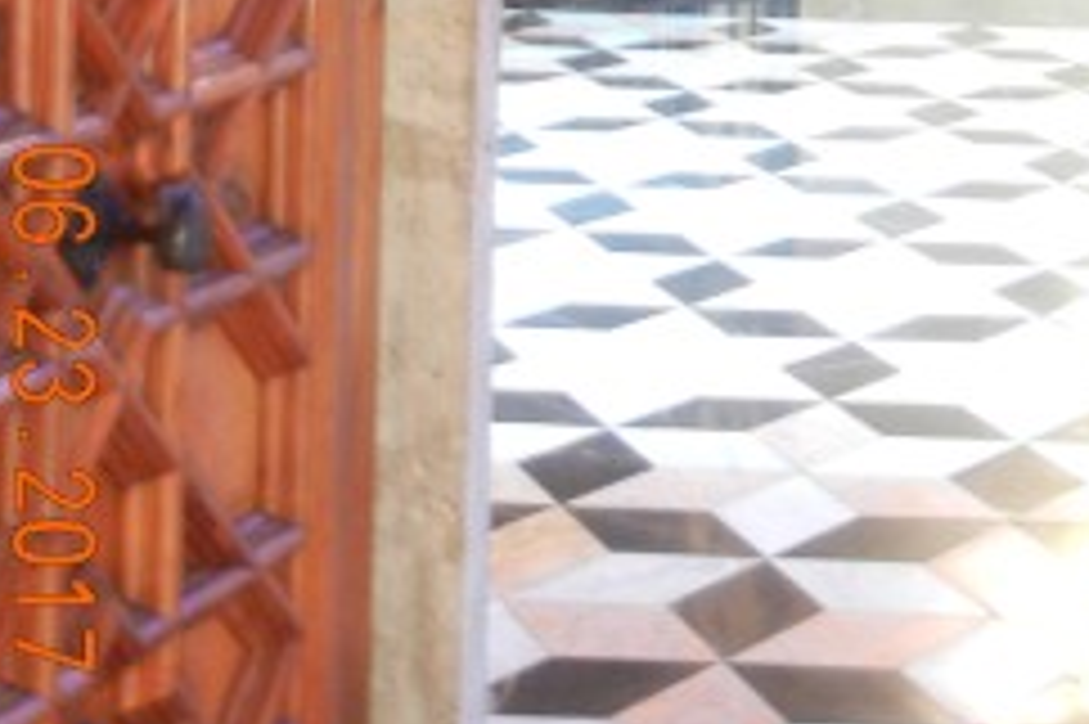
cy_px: -522
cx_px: 1080
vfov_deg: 12.7
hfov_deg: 20.0
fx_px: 2993
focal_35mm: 99
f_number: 3.5
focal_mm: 5.4
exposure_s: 1/3.7
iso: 400
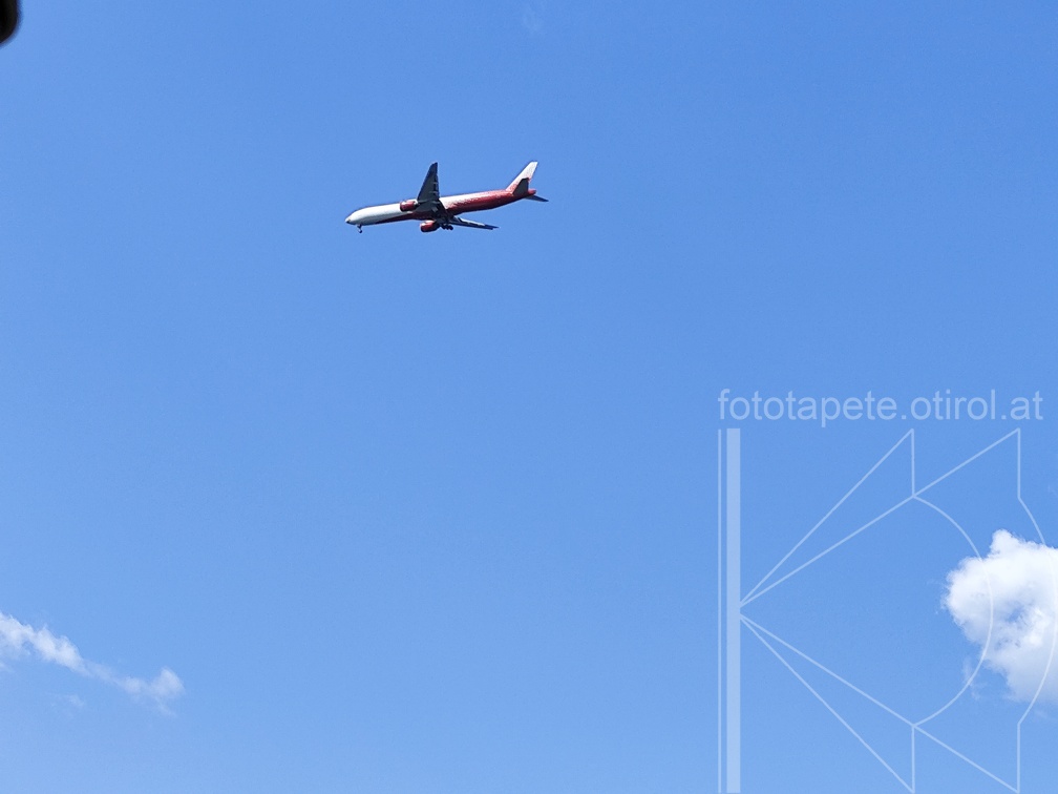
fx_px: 2842
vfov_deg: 15.9
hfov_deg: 21.1
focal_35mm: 93
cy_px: 397
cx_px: 529
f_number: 1.65
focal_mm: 6.19
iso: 50
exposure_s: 1/775
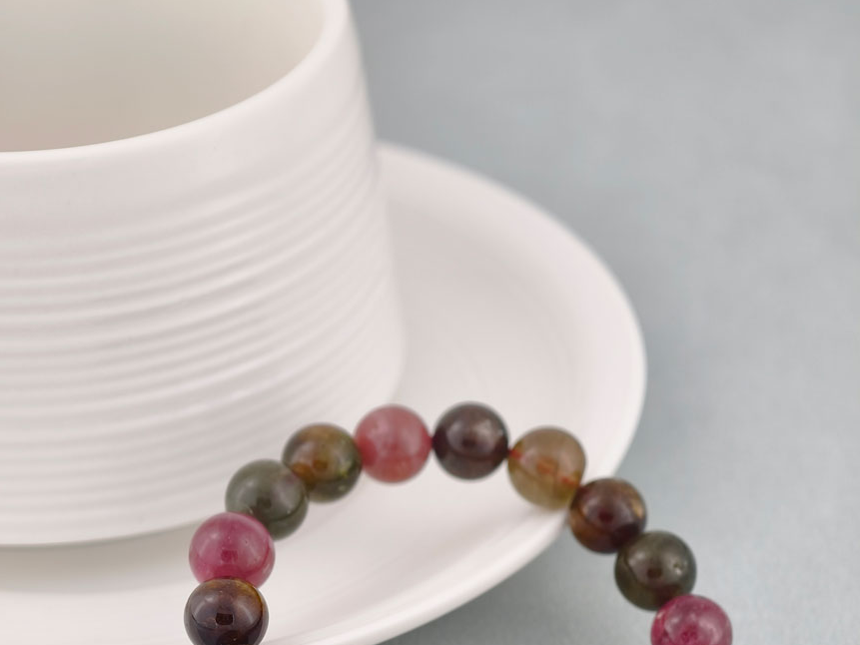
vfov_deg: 12.9
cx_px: 431
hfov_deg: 17.3
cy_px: 565
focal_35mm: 114
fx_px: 2833
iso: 125
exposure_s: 1/160
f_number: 2.67
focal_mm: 22.48
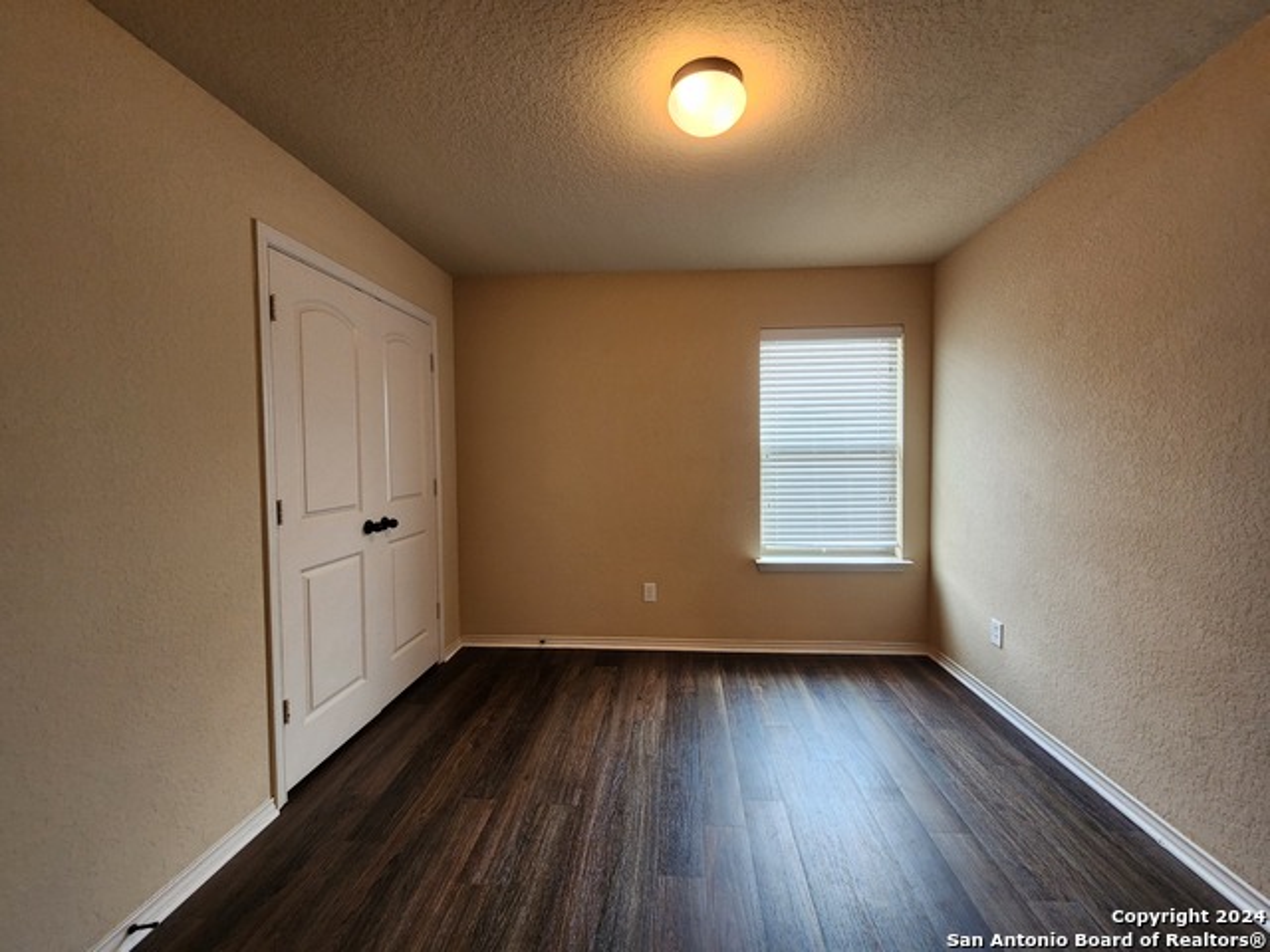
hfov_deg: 106.2
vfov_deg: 89.9
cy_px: 476
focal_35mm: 13
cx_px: 635
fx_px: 477
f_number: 2.2
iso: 200
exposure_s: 1/60
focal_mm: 2.2
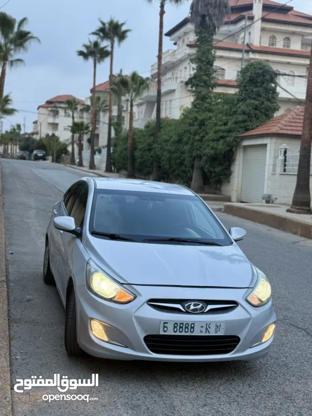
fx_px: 577
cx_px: 156
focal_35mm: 48
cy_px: 208
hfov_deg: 30.3
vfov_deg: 39.7
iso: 64
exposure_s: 1/164
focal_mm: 6.76
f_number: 1.78
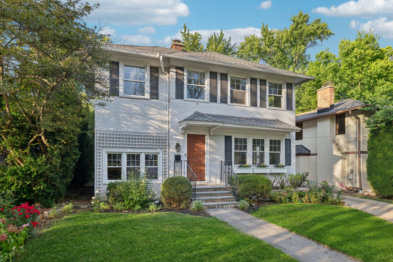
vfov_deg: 58.3
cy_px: 131
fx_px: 235
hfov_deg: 79.9
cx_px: 196
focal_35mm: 22
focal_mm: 21.5
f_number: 8
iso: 400
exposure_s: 1/50
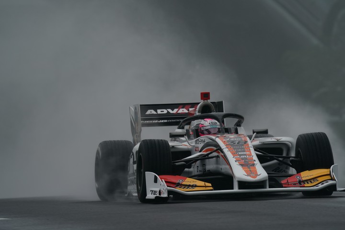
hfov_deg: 3.4
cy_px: 115
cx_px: 172
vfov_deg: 2.3
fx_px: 5750
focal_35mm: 600
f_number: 8
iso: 320
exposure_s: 1/800
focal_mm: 600
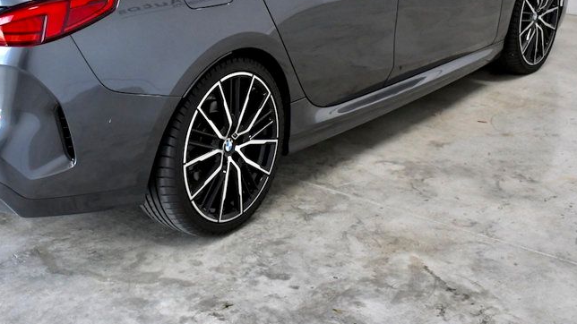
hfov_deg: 32.0
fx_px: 994
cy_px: 27
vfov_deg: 18.2
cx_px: 169
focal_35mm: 65
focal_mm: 26
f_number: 9
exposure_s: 1/320
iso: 2500
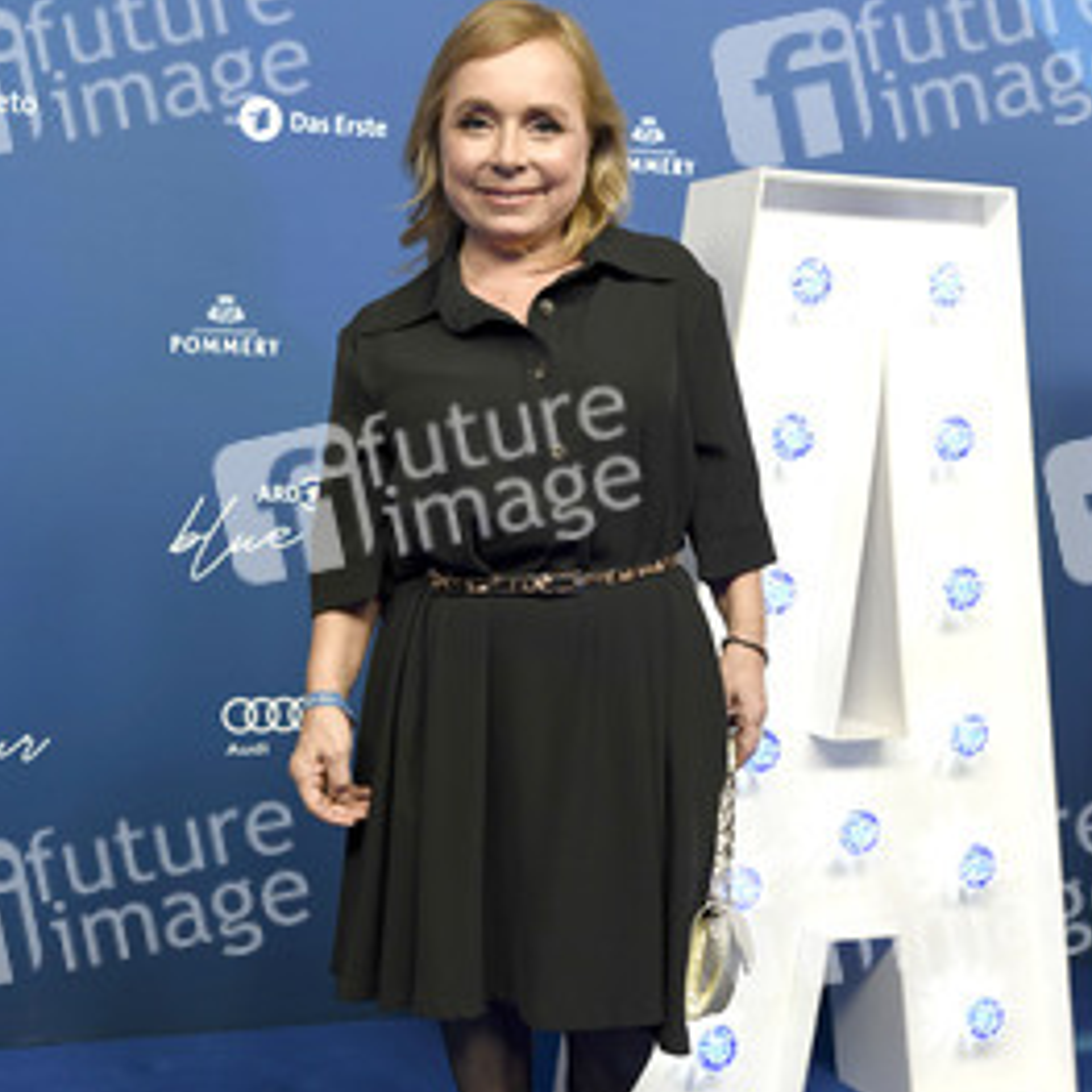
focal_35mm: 49
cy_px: 693
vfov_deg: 34.5
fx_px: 1749
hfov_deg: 34.7
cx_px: 548
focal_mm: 38
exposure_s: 1/250
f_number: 4
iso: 800
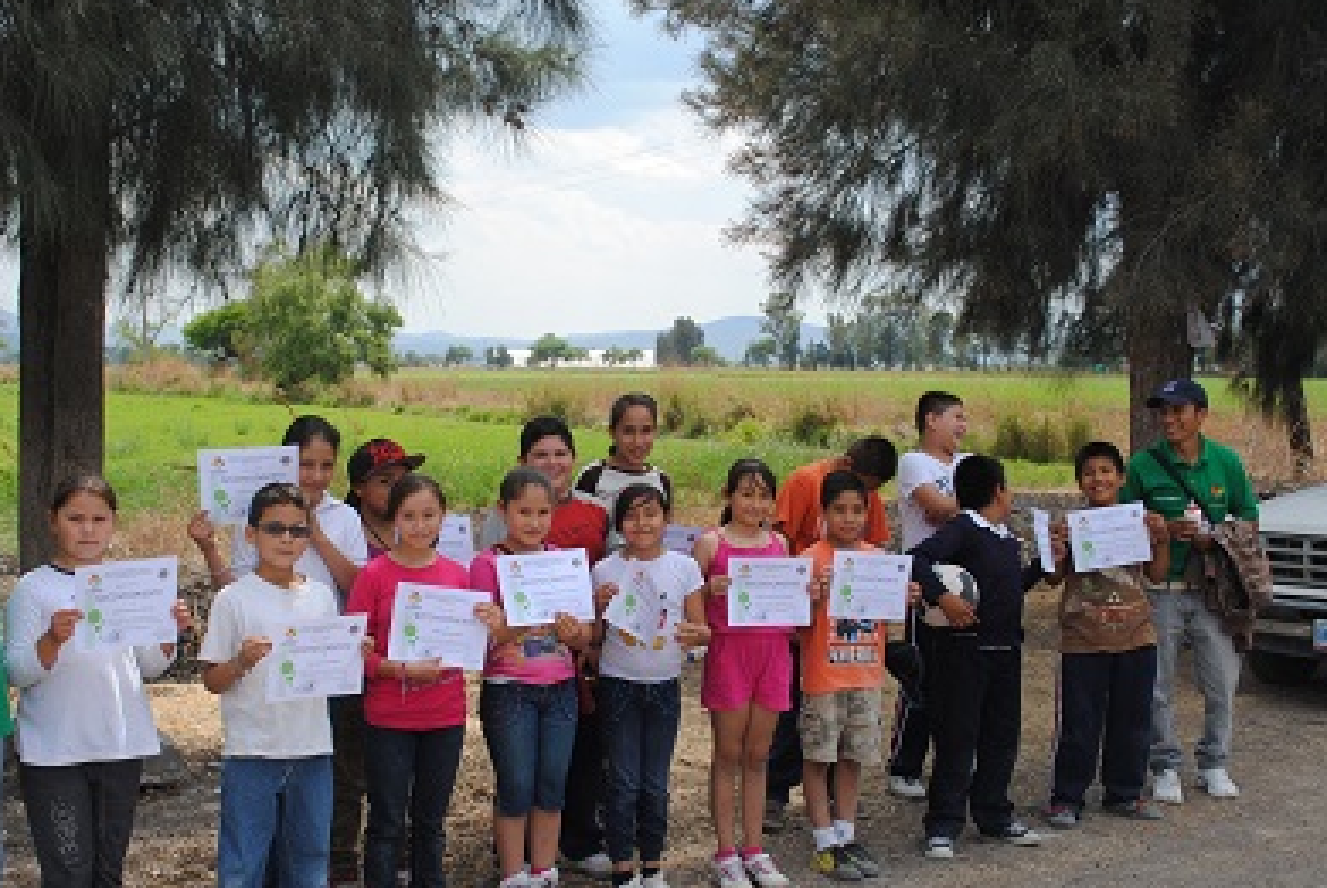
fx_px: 1845
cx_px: 626
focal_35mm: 50
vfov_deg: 27.0
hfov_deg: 39.5
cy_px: 490
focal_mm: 26
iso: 100
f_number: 7.1
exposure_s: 1/200
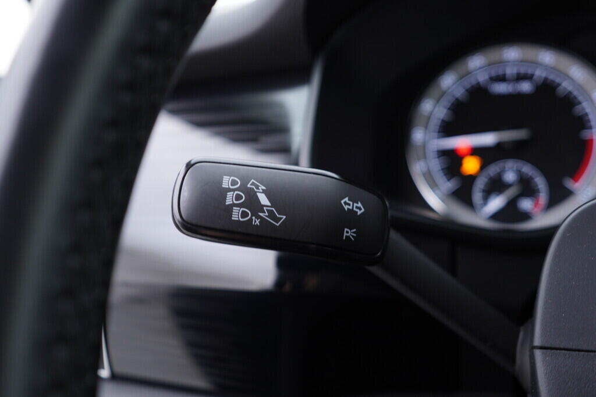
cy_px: 198
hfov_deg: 53.1
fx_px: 596
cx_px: 298
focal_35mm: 36
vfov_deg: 36.9
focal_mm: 24
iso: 200
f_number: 2.8
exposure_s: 1/40
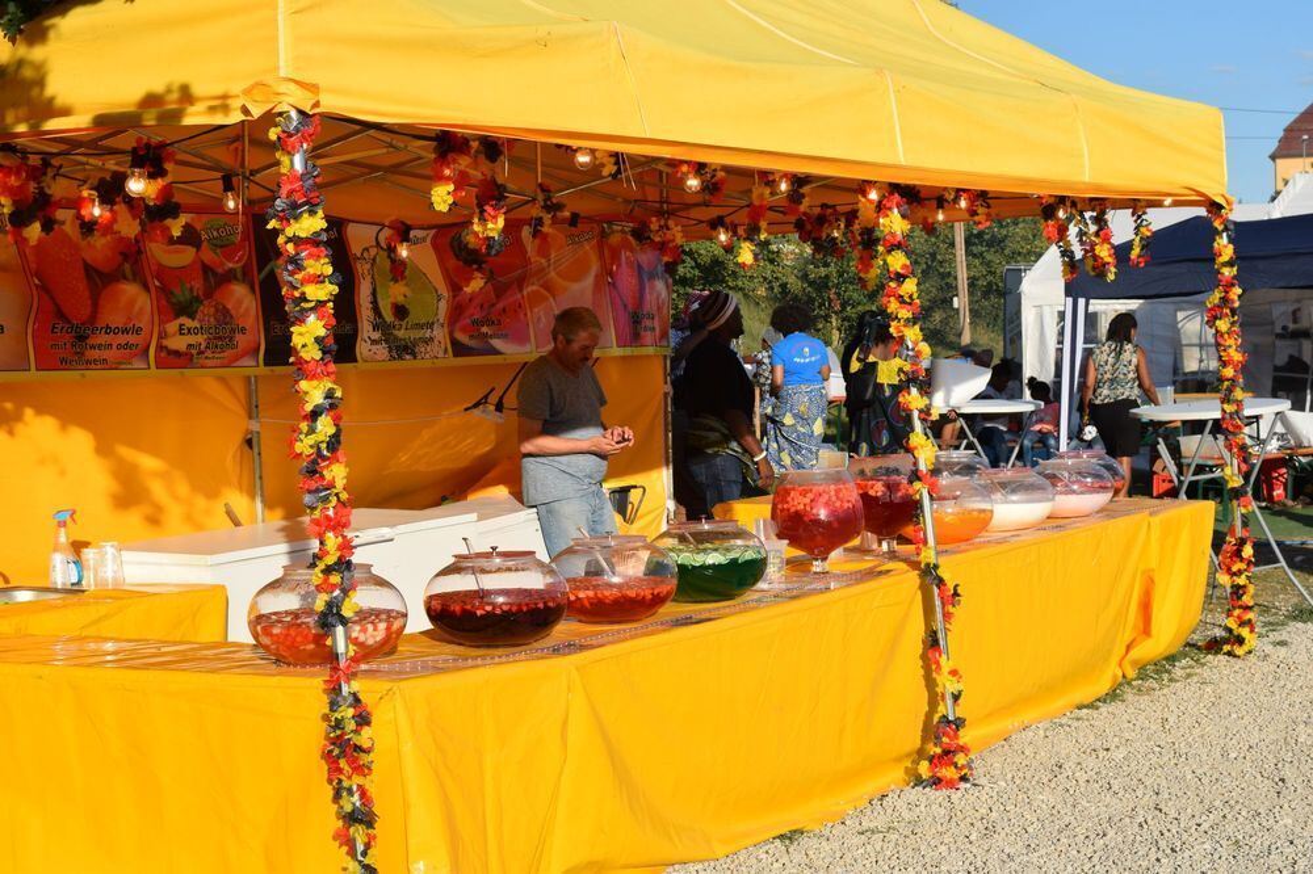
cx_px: 656
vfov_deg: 22.6
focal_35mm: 60
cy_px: 437
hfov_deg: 33.4
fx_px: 2187
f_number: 11
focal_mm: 40
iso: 200
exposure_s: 1/500
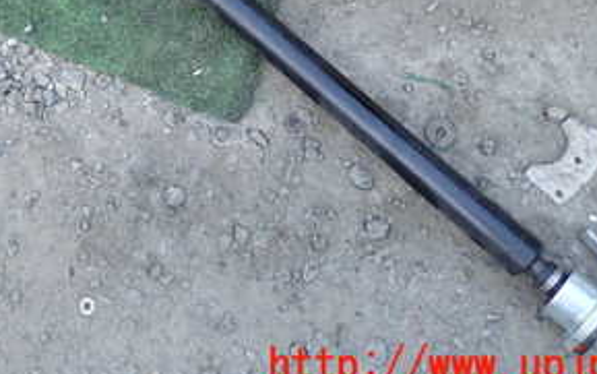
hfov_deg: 35.6
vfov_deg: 21.9
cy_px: -72
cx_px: 116
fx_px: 895
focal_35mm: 55
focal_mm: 4.5
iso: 100
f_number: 2
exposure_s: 1/80
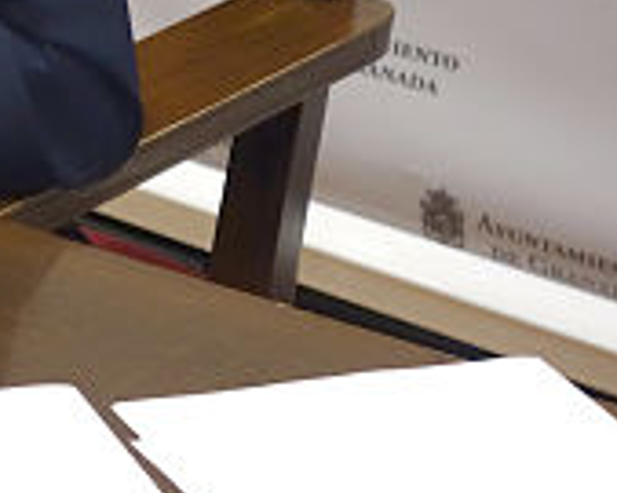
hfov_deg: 11.2
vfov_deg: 9.4
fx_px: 2902
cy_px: -257
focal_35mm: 159
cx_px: -528
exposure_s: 1/80
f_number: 3.2
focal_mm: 15.82
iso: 800
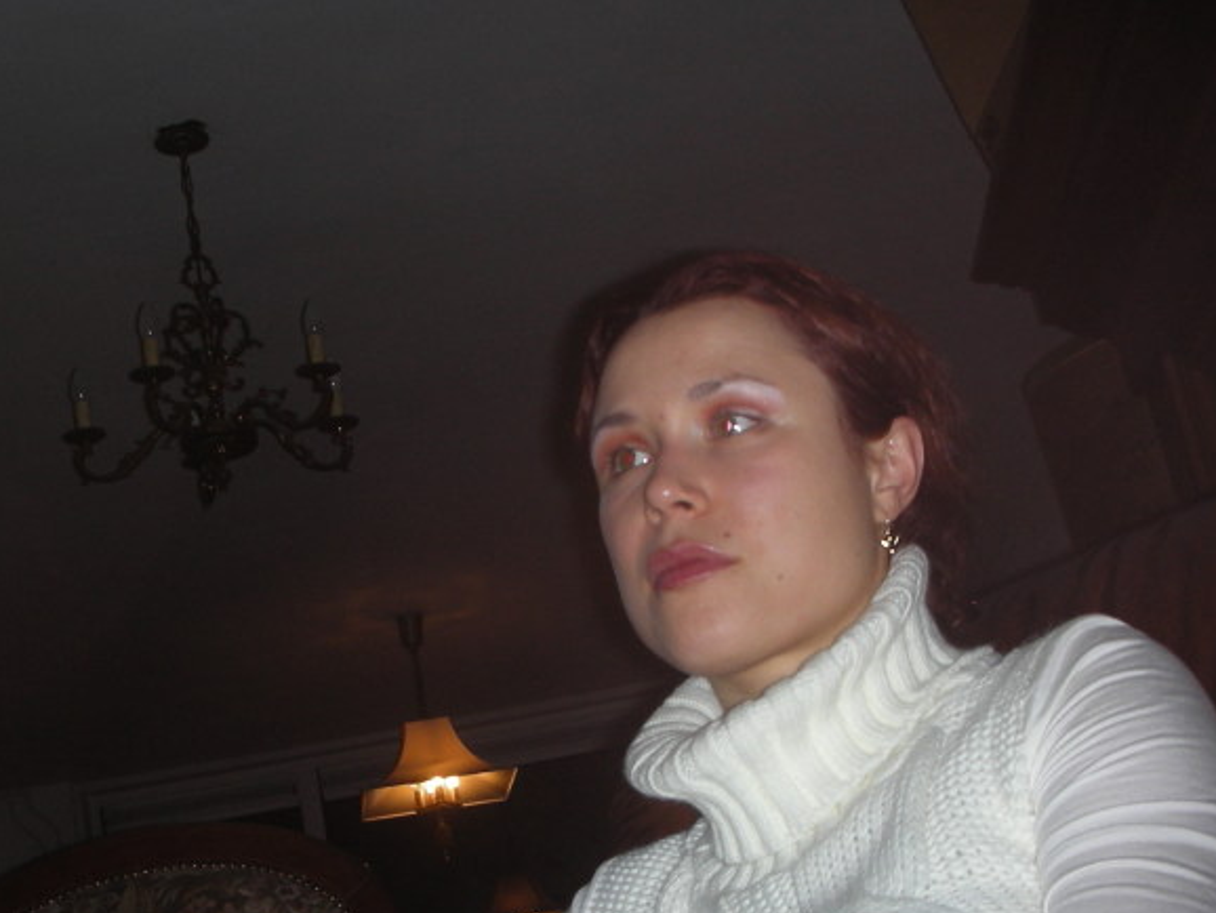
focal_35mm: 62
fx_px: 2179
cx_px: 461
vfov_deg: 23.6
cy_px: 570
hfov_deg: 31.1
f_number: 3
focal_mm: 5.8
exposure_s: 1/60.1
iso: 50
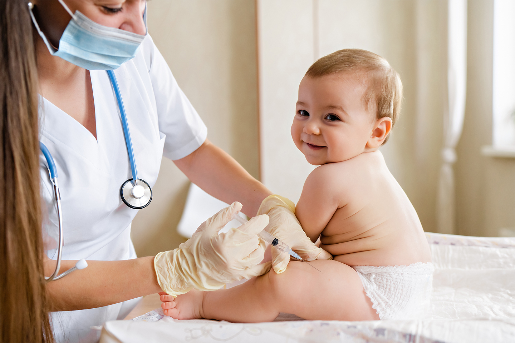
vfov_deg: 37.9
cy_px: 172
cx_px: 258
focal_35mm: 35
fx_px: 501
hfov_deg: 54.4
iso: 640
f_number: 2.8
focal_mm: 35
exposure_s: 1/200
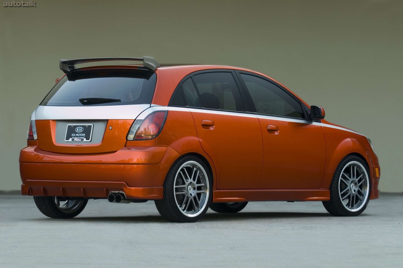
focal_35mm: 180
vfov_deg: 7.6
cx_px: 202
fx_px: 2013
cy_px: 134
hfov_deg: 11.4
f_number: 13
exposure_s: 1/4
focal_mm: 120
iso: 200
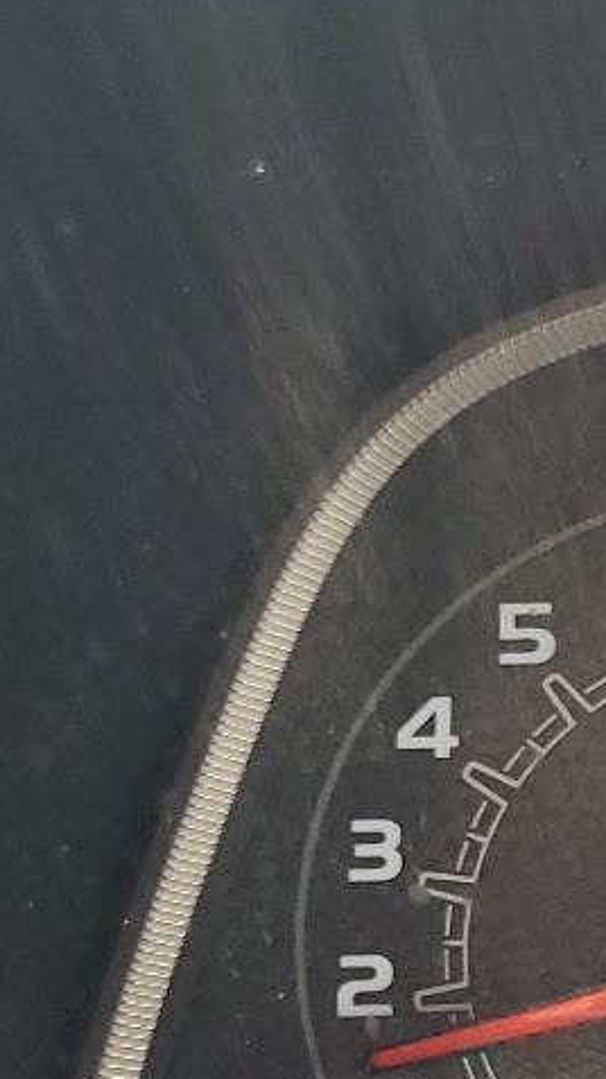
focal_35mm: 95
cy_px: 894
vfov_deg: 22.1
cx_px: 1657
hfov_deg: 10.2
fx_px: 2716
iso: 69
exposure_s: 1/120
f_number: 1.5
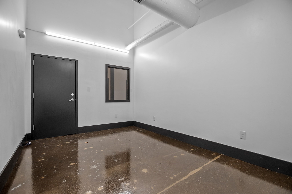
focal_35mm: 15
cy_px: 97
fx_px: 122
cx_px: 146
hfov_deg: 100.4
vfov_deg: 77.3
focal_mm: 10
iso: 160
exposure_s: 1/80
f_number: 4
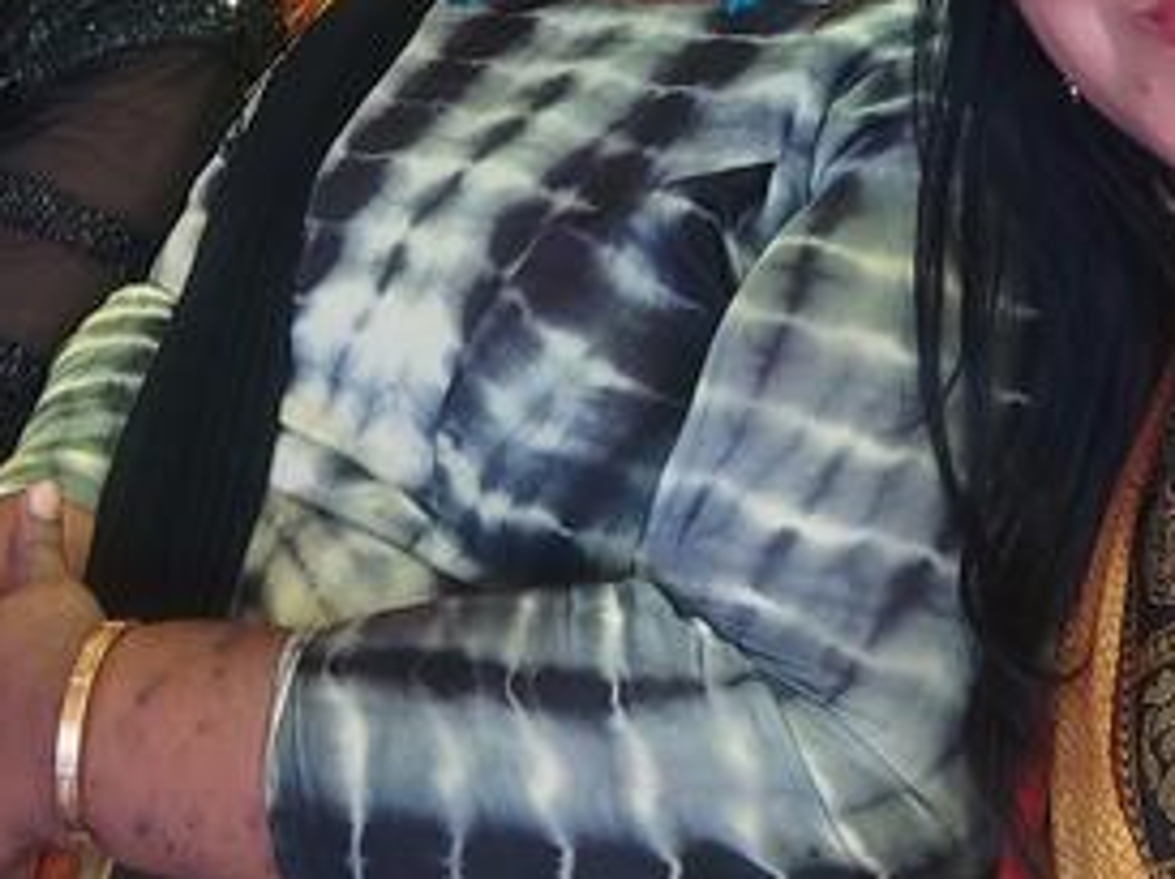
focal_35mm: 35
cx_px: 626
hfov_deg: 52.6
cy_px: -32
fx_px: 1187
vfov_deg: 36.0
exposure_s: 1/33
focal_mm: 3.14
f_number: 2.24
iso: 443
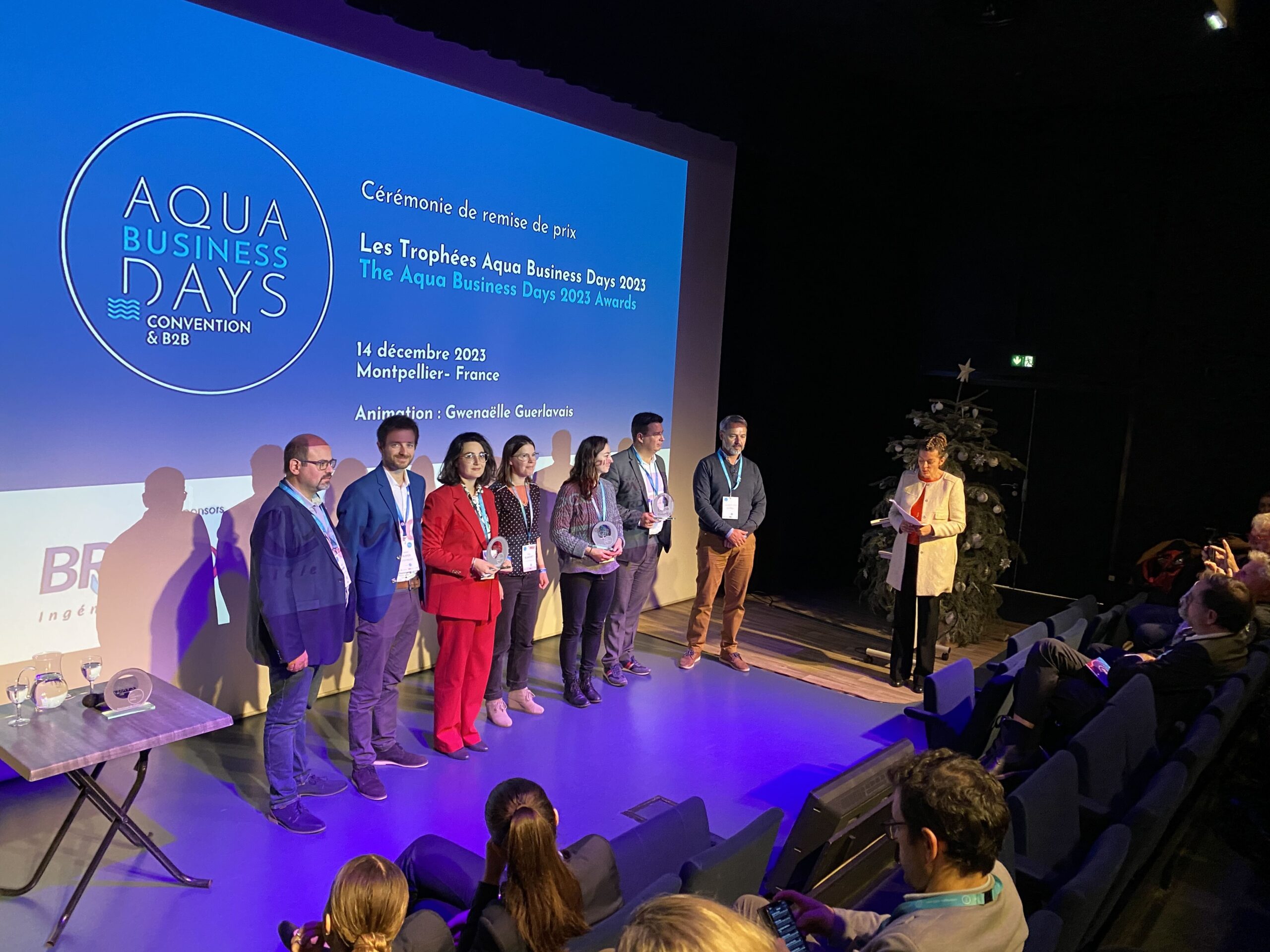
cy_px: 476
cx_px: 635
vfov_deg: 53.1
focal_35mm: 26
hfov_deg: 67.3
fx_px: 954
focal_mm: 4.25
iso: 320
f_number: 1.8
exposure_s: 1/50
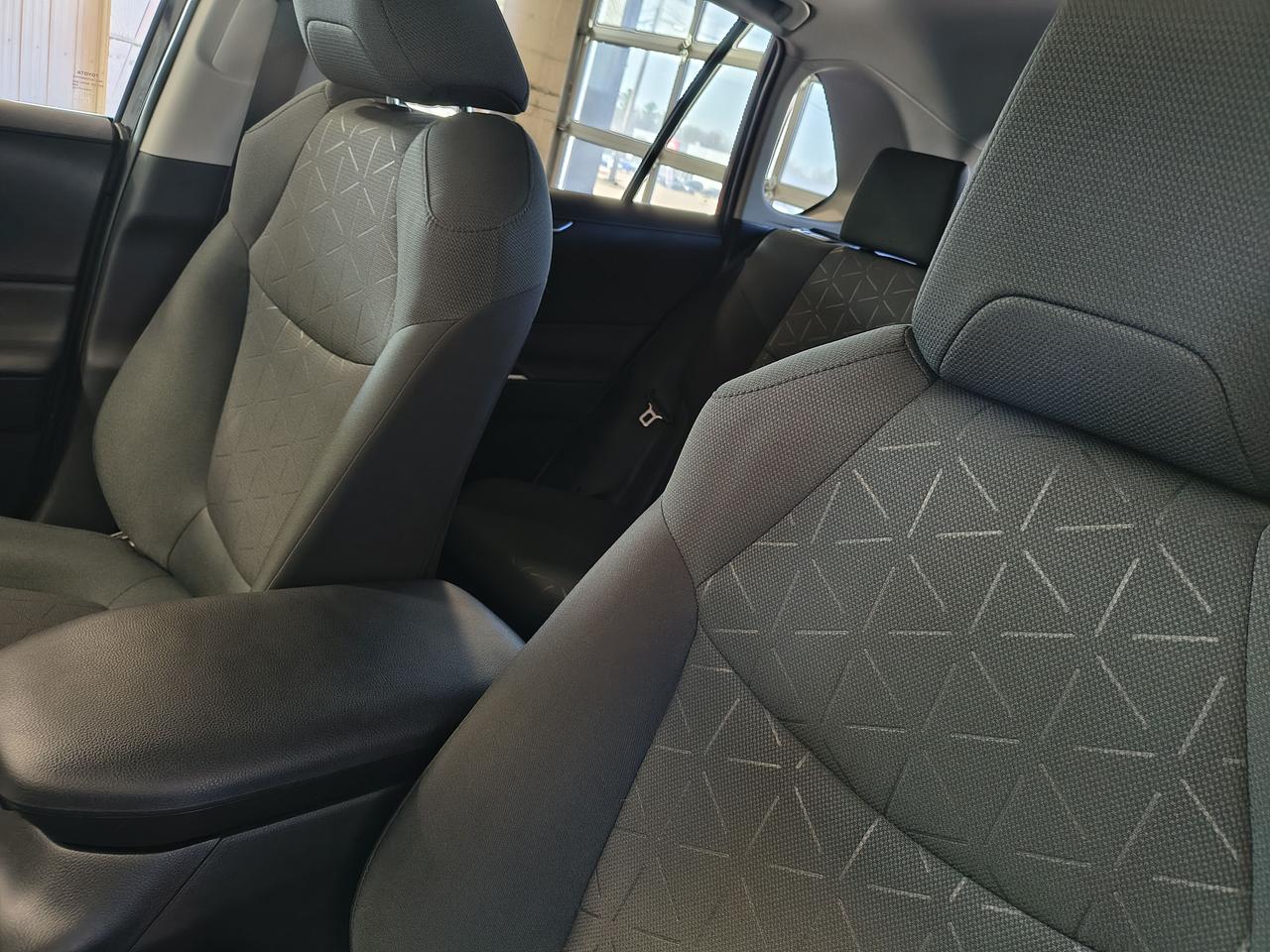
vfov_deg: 56.8
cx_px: 635
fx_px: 881
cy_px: 476
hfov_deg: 71.6
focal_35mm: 24
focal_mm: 5.56
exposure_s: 1/60
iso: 583
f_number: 1.8
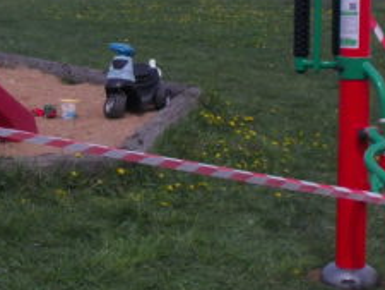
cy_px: 48
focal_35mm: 99
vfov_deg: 14.8
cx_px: 7
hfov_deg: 19.3
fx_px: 1102
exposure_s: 1/1000
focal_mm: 4.1
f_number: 3.3
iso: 80
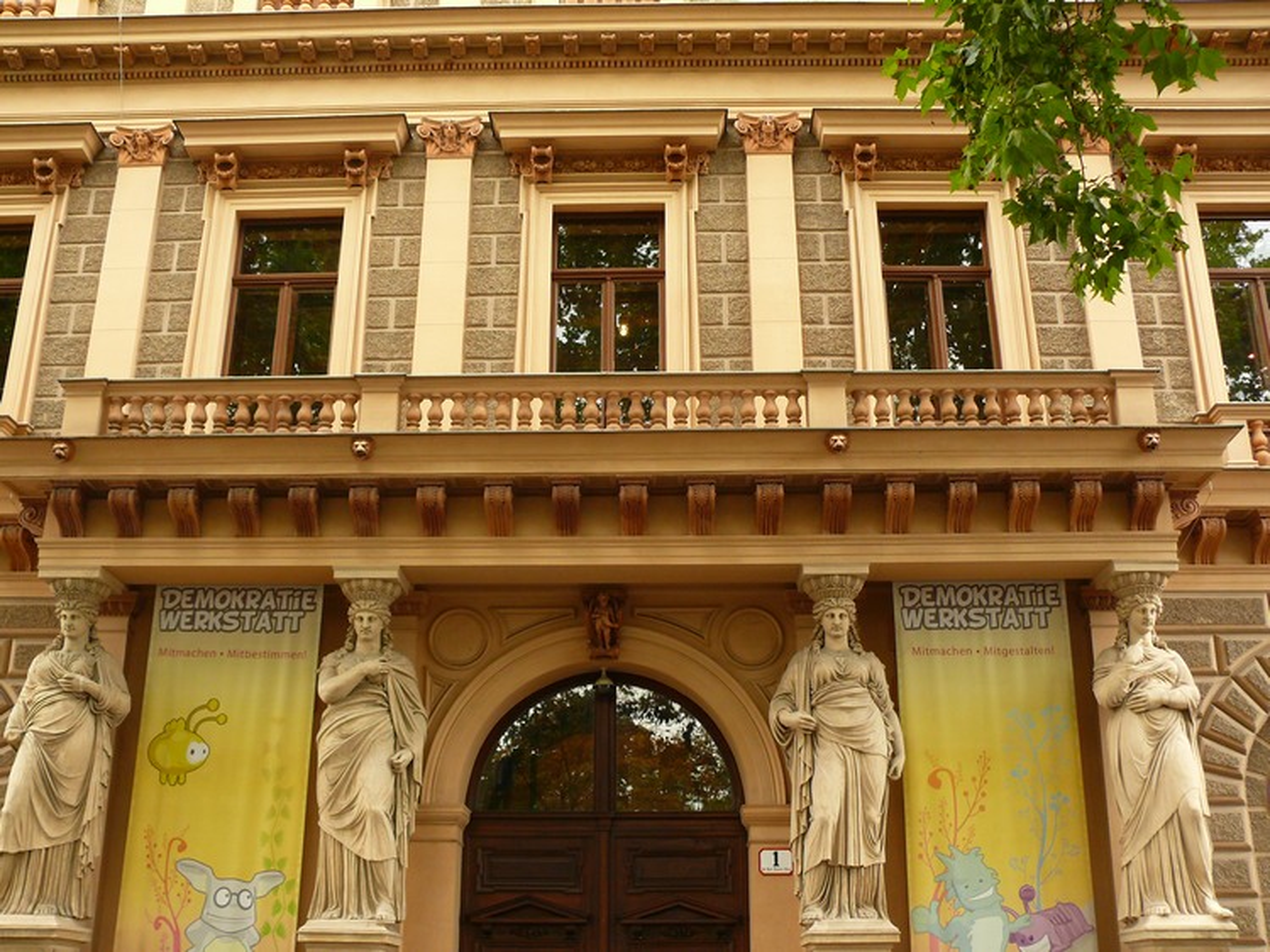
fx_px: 1394
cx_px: 635
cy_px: 476
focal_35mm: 38
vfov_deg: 37.7
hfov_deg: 49.0
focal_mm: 8
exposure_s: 1/30
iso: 160
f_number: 2.8
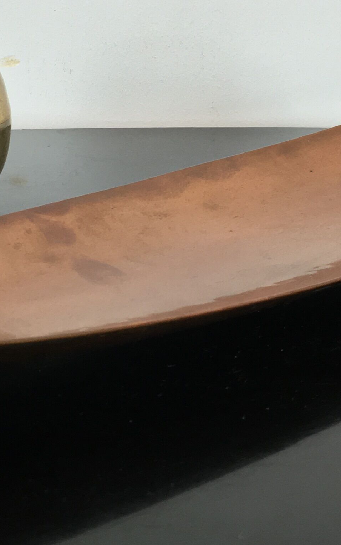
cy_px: 219
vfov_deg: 25.5
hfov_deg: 16.1
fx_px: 1205
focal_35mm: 81
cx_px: 106
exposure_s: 1/33
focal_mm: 4.15
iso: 50
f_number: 2.2
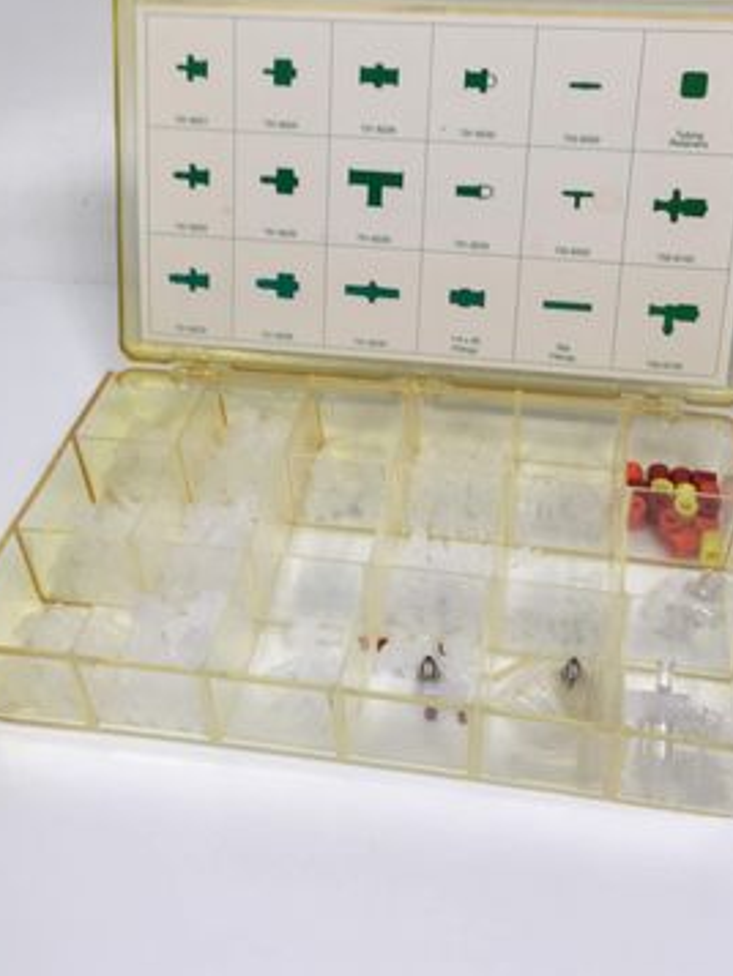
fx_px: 1100
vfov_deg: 47.5
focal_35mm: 39
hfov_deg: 36.8
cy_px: 372
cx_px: 413
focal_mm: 4.15
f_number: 2.2
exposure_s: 1/100
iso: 32
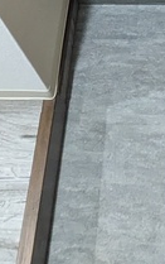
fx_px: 488
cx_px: 163
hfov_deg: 18.7
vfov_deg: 24.3
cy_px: -121
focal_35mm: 68
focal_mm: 1.83
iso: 400
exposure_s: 1/24
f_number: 2.2
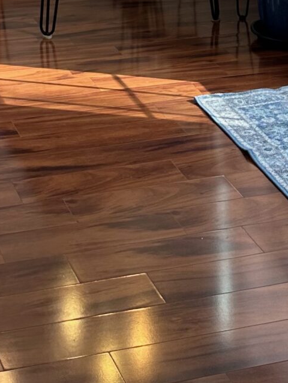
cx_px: 52
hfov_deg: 15.3
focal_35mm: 96
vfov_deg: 16.3
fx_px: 1065
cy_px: -354
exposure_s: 1/120
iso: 80
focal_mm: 6.86
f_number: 1.78
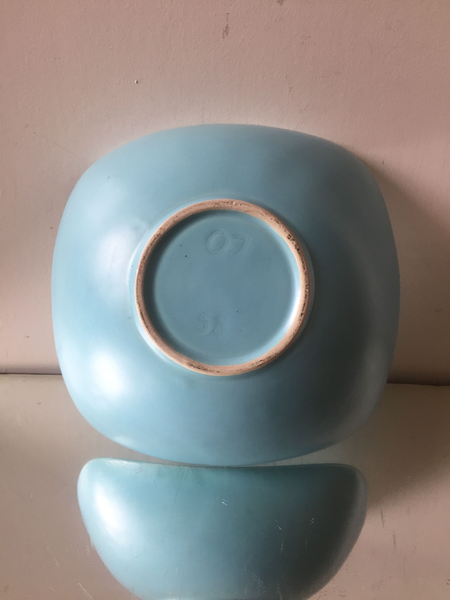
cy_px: 300
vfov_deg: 61.7
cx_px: 225
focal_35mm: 29
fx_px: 503
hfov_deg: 48.2
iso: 32
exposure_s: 1/33
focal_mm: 4.15
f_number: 2.2
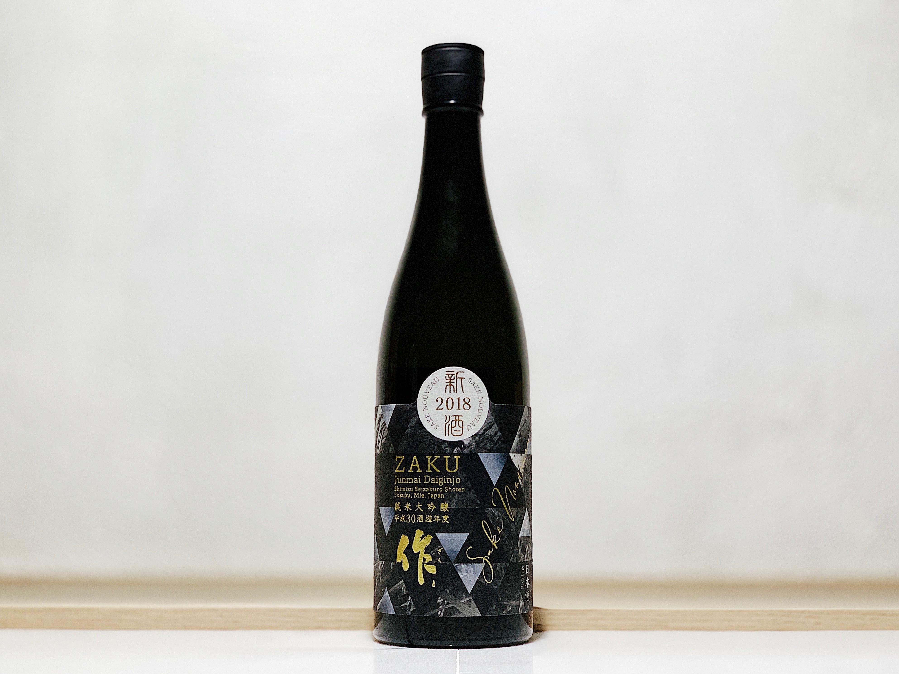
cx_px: 450
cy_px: 337
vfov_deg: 28.0
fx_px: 1350
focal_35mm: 52
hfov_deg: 36.8
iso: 100
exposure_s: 1/50
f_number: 2.4
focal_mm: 6
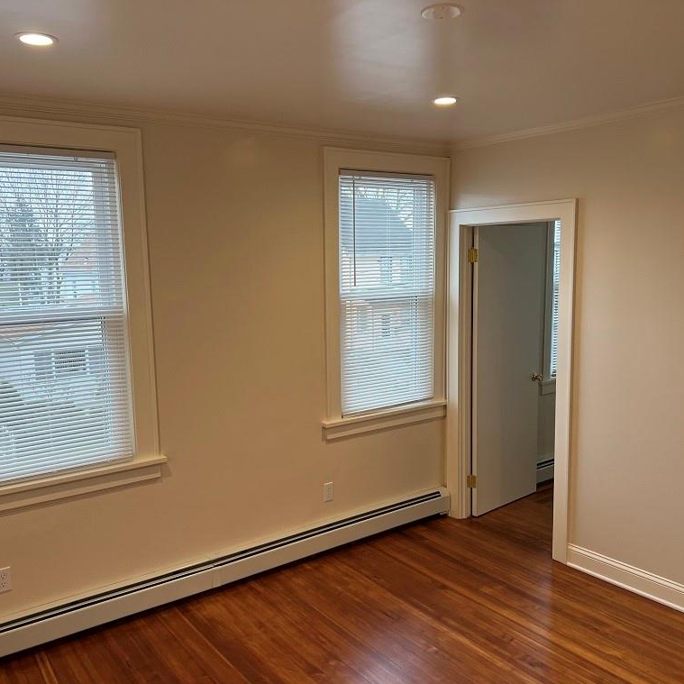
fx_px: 693
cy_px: 343
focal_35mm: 31
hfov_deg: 52.5
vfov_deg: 52.5
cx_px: 334
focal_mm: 5.7
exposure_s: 1/120
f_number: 1.5
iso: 64
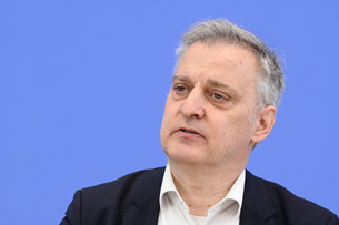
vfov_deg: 9.2
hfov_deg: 13.9
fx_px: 1393
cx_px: 152
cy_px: 165
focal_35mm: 148
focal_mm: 100
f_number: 5.6
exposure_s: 1/500
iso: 3200
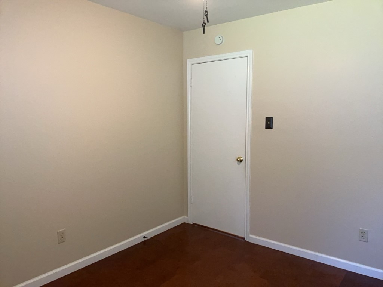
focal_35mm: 27
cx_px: 192
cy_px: 144
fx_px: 299
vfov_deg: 51.4
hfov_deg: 65.3
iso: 160
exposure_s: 1/60
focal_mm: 3
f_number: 1.8
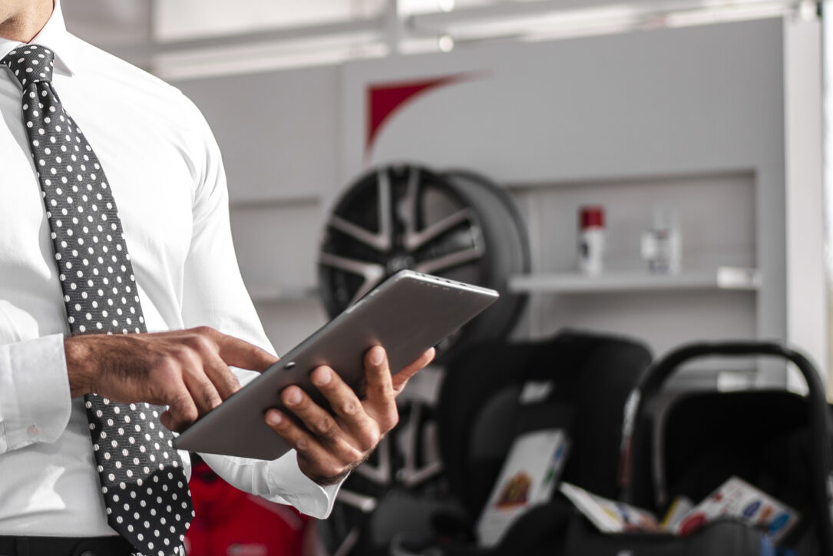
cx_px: -43
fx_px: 2731
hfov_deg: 16.9
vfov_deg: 11.6
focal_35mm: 118
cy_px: 208
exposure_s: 1/400
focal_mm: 50
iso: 100
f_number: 2.5
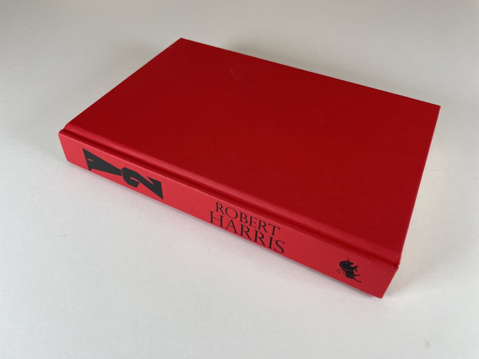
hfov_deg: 67.3
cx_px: 240
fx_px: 360
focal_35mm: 26
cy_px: 180
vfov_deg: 53.1
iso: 50
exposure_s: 1/100
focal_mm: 4.2
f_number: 1.6
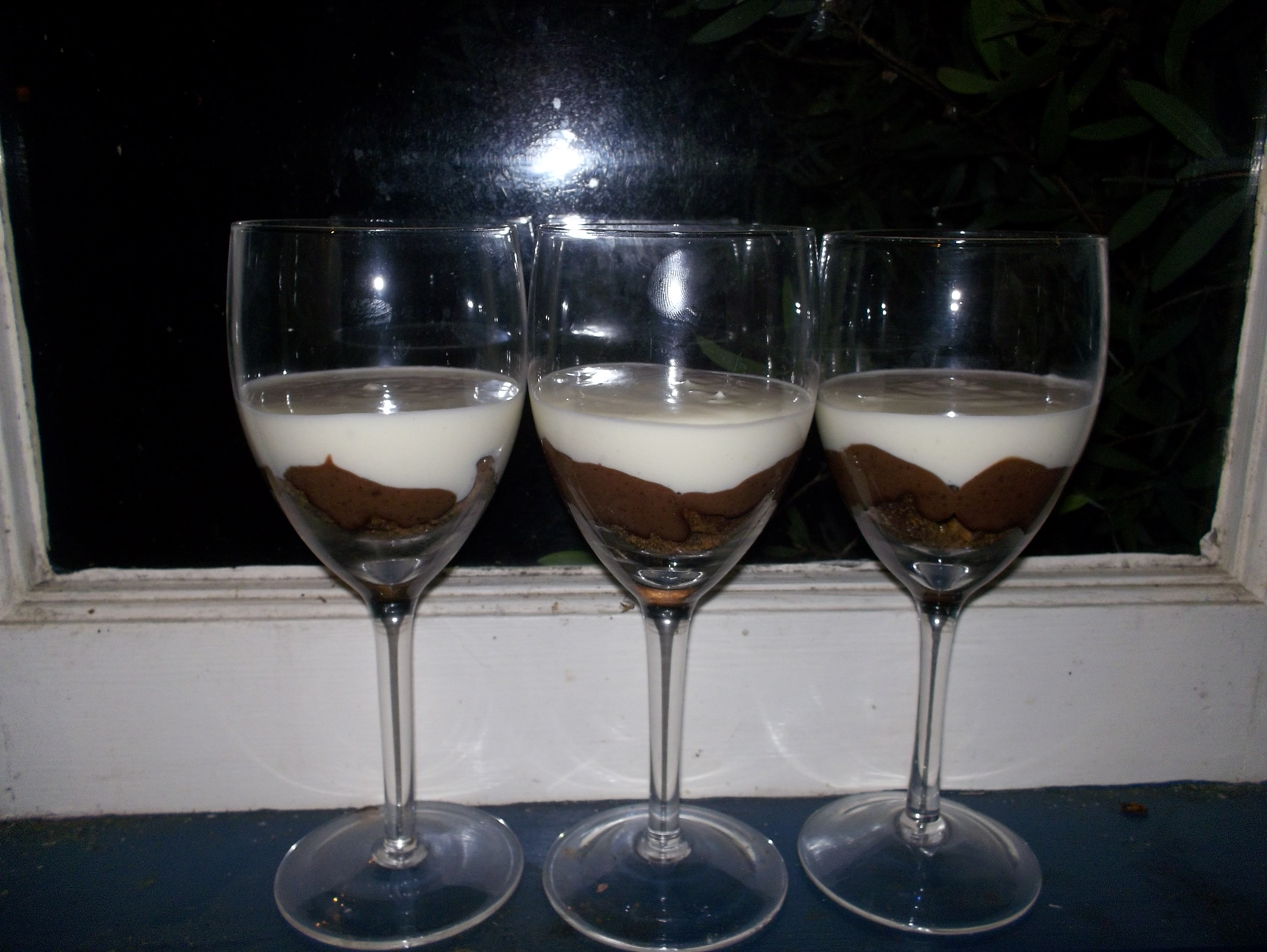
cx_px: 634
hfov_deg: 61.6
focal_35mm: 29
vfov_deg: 48.3
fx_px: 1062
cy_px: 476
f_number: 3.3
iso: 80
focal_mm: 4.1
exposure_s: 1/60
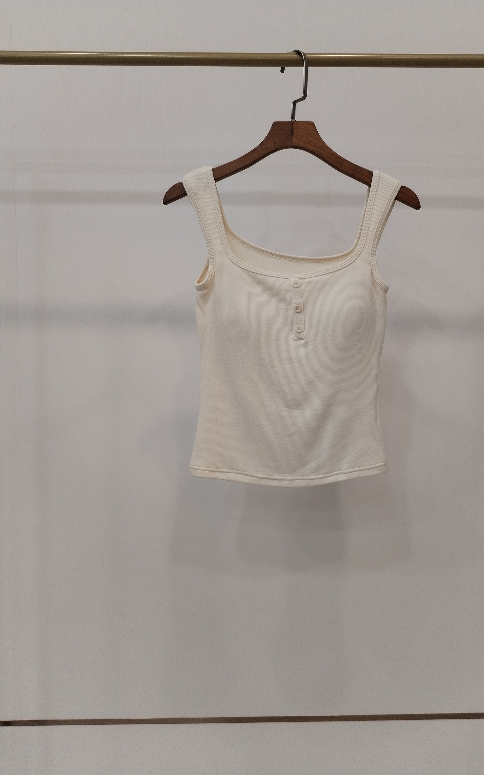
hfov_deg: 40.5
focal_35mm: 31
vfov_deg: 61.2
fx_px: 654
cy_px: 390
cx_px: 283
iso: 172
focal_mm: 4.75
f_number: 1.8
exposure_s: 1/60
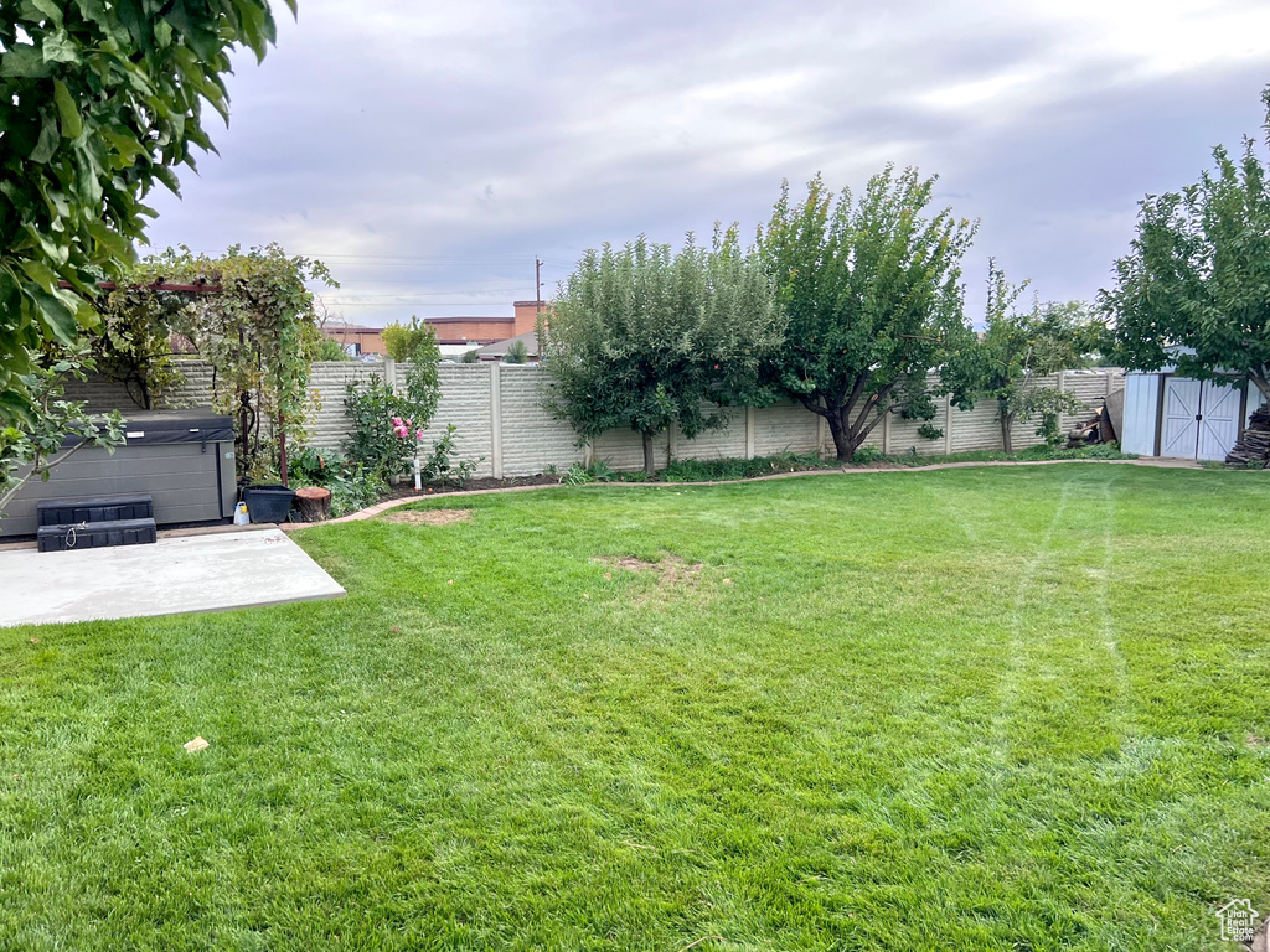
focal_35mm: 26
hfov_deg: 67.3
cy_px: 476
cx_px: 635
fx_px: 954
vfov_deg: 53.1
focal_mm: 5.7
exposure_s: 1/965
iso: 50
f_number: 1.5
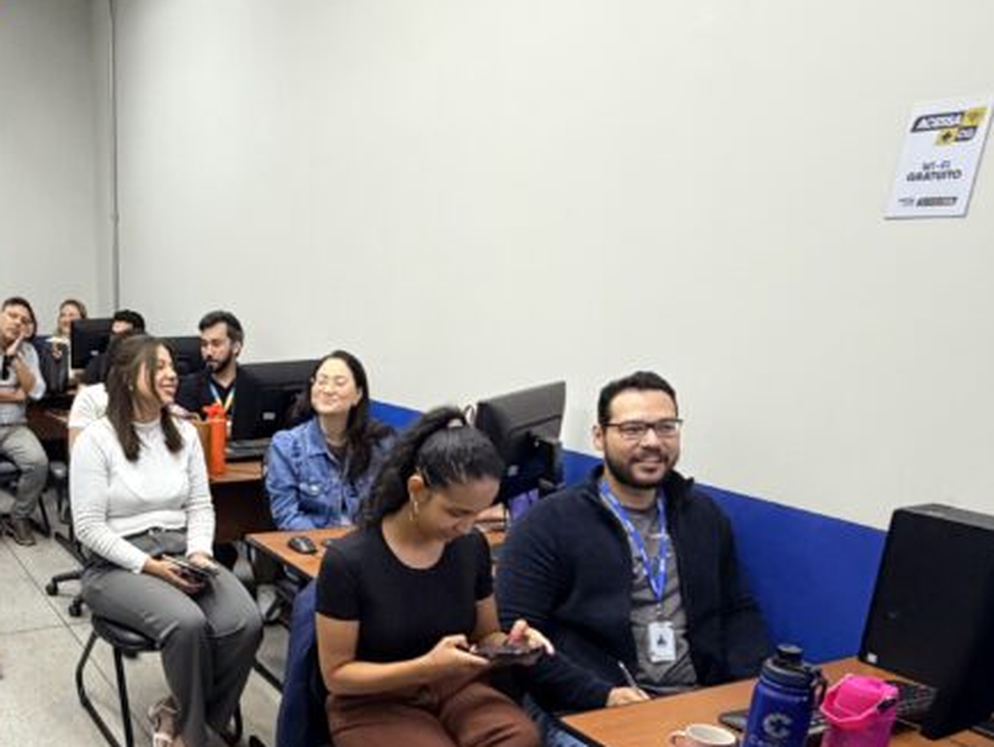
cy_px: 575
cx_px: 163
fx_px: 948
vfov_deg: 41.5
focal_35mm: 33
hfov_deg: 51.0
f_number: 2.2
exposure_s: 1/60
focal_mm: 2.22
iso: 400
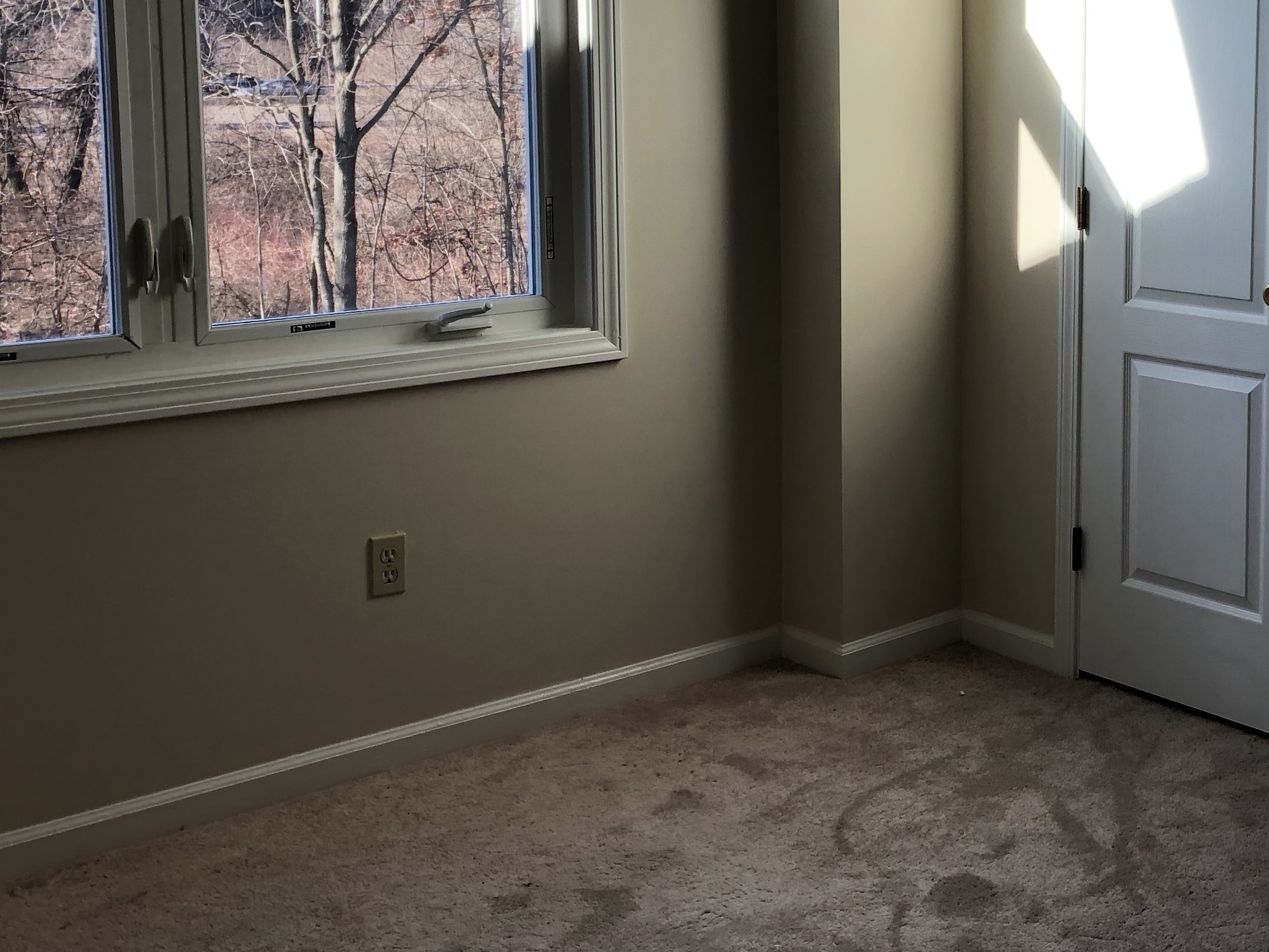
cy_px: 273
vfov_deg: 29.3
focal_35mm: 49
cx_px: 1038
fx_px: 1797
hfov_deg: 37.3
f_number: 1.8
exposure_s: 1/120
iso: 25
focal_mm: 3.99
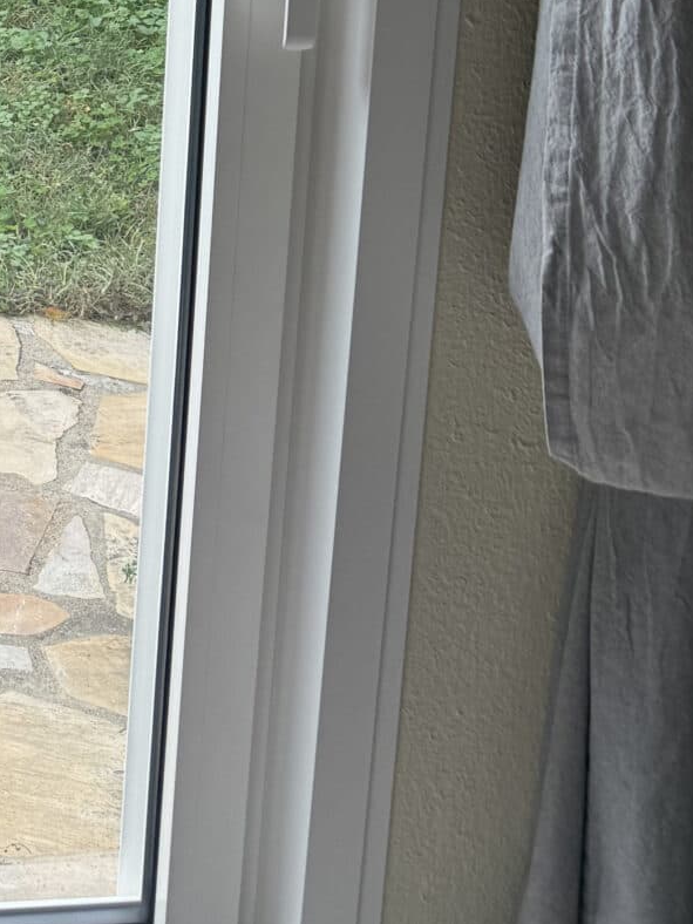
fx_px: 2082
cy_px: -364
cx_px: -341
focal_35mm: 78
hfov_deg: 17.1
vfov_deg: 21.8
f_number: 1.78
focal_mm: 6.76
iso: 100
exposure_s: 1/1156
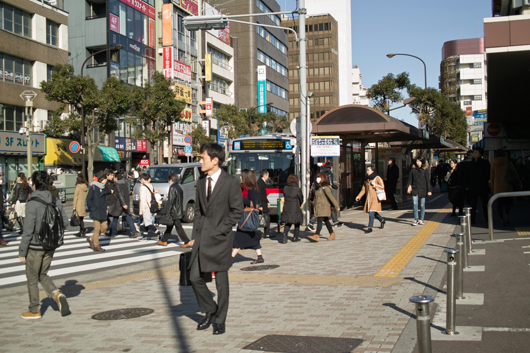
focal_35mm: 41
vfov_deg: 32.6
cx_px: 265
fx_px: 603
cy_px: 176
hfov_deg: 47.4
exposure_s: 1/1250
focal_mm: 24.2
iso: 100
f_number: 2.8
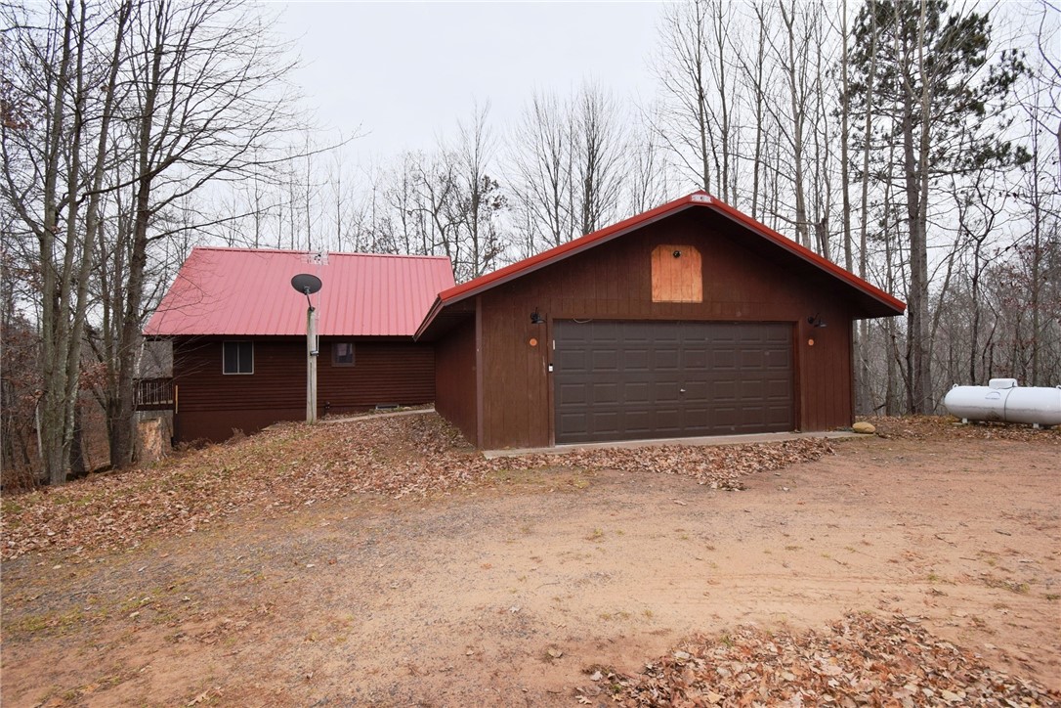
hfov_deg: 92.4
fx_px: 508
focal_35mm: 17
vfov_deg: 69.7
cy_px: 354
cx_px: 530
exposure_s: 1/200
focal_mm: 11.5
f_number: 8
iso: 320
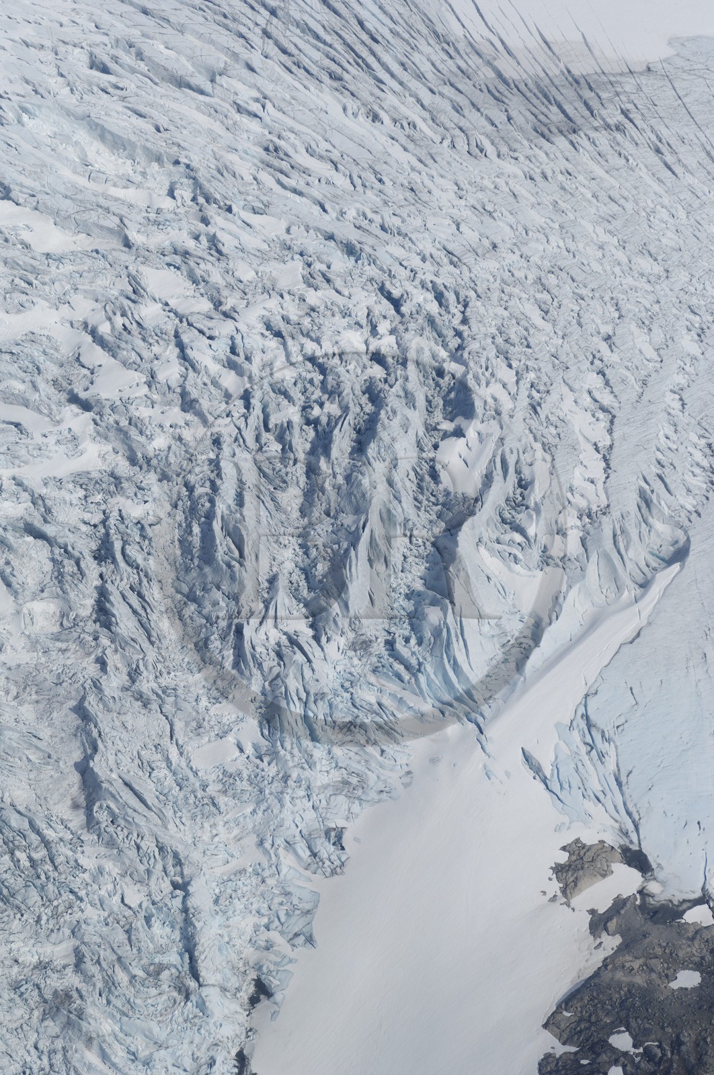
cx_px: 357
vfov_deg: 19.5
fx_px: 3133
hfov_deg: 13.0
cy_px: 538
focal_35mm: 105
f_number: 7.1
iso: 100
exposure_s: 1/1500
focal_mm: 70
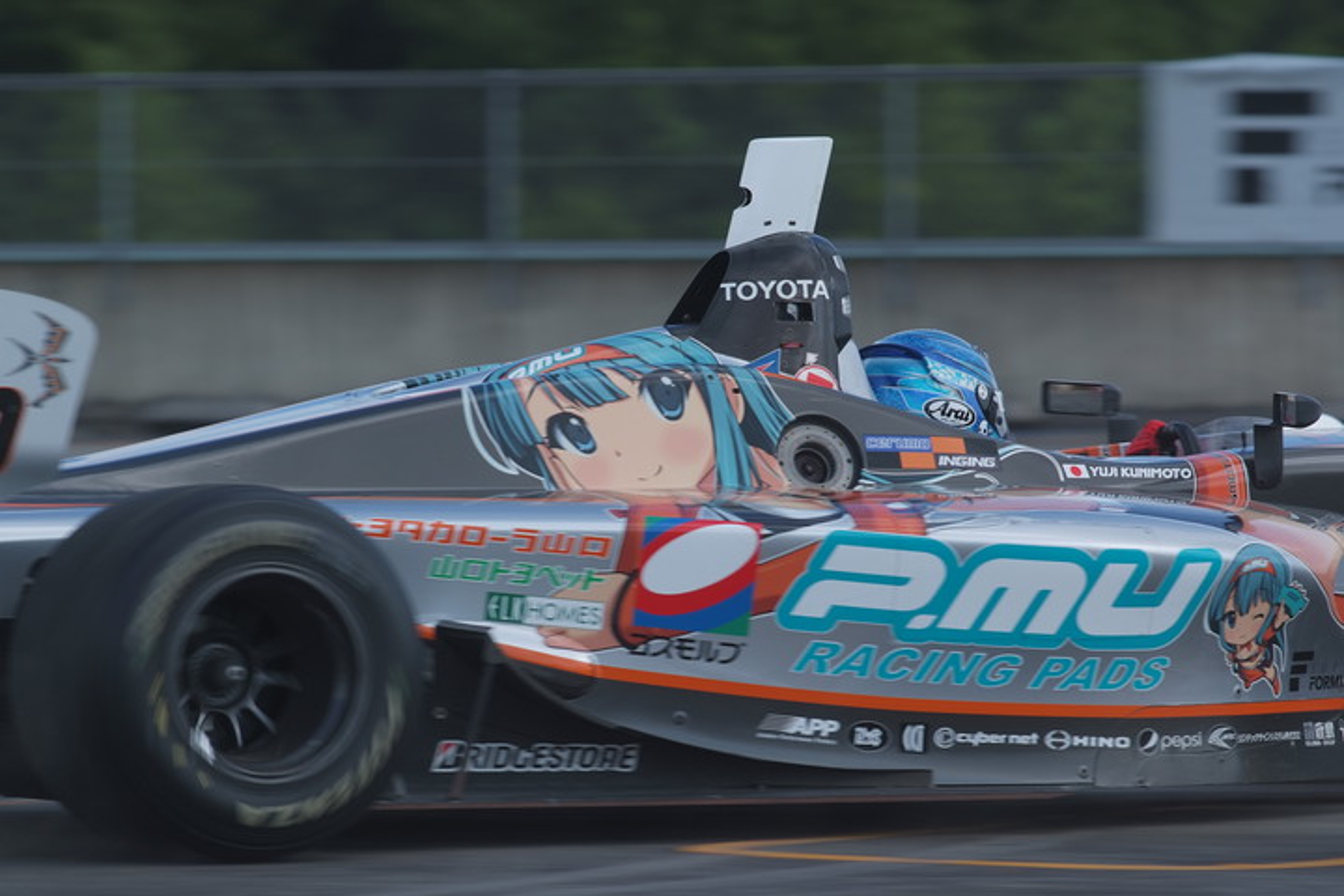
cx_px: 672
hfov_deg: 4.6
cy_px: 448
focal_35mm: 450
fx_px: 16799
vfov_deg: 3.1
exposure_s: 1/125
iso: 100
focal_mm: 300
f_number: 8
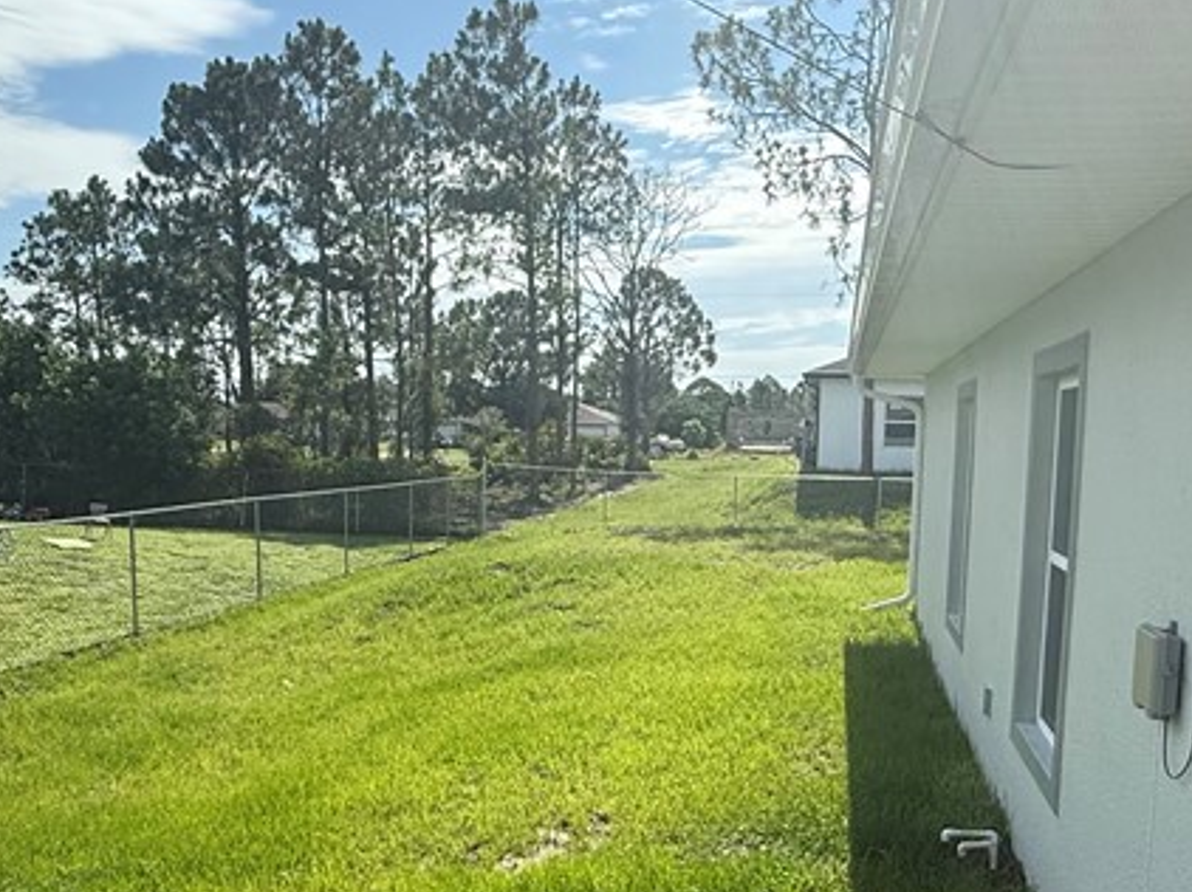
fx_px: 1170
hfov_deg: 54.0
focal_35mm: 34
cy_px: 570
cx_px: 613
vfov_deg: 41.4
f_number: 2.2
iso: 64
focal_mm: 2.22
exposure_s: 1/2506
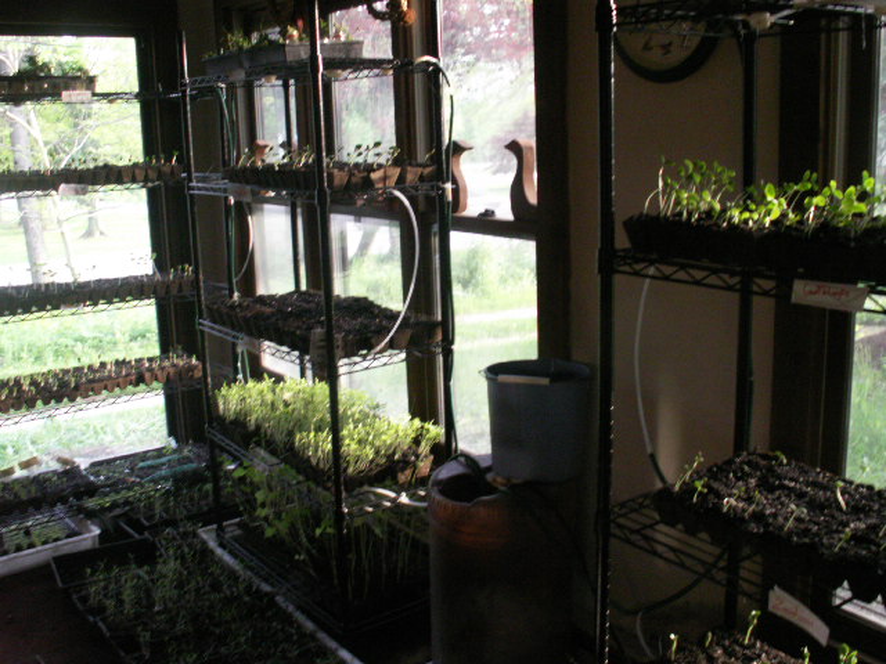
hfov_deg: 52.6
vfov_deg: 40.7
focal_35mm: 35
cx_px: 443
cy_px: 332
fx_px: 896
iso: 160
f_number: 2.8
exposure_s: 1/20
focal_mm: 5.86
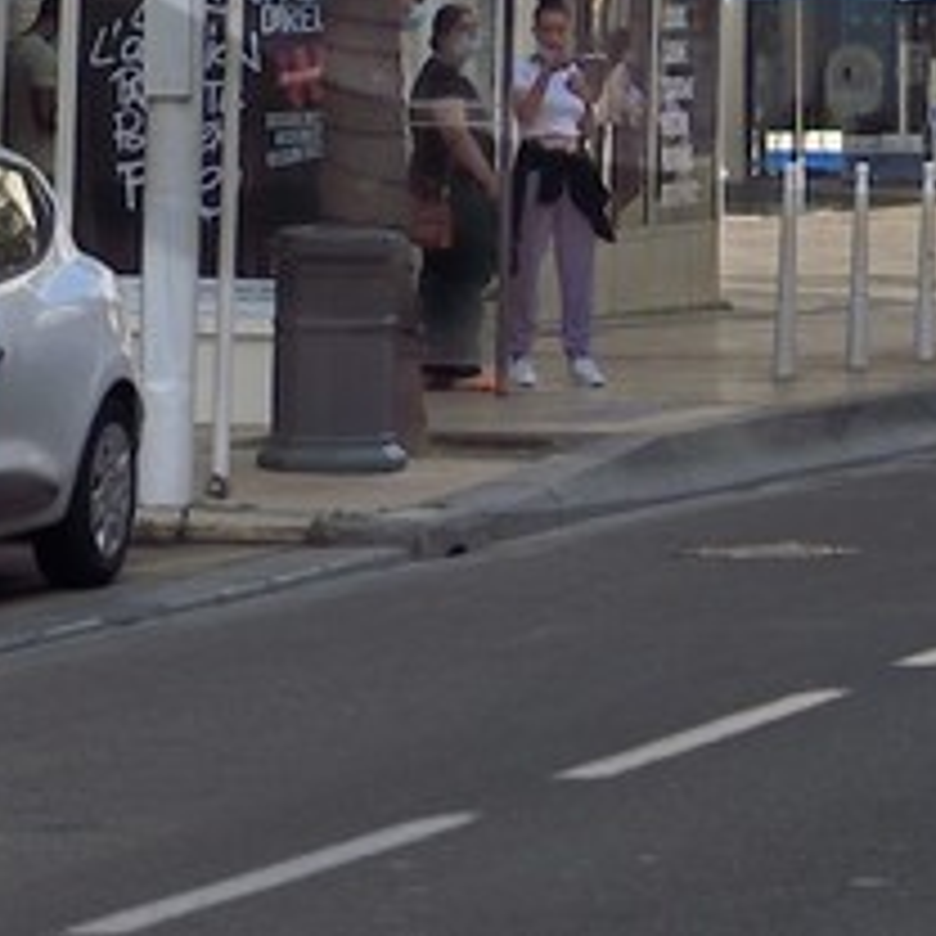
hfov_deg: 5.8
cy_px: -1458
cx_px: 950
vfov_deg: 5.6
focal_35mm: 301
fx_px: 9208
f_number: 16
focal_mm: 46
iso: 200
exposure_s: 1/250
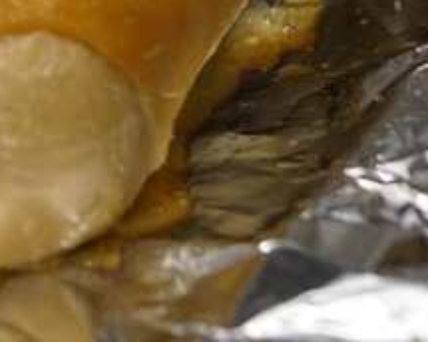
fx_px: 1355
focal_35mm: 107
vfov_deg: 13.8
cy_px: -105
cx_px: -230
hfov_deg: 16.3
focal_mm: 18
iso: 1250
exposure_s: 1/160
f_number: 4
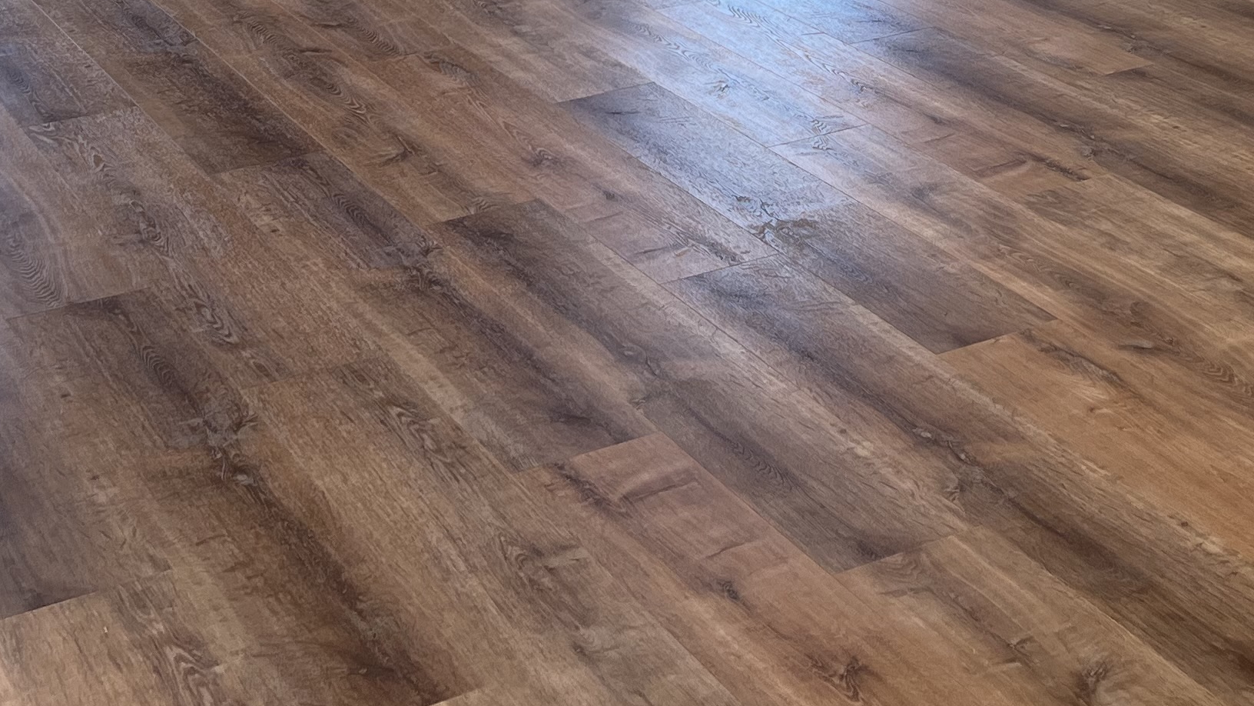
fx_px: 2328
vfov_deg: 15.6
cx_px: 676
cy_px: -425
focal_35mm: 70
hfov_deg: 30.1
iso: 64
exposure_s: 1/160
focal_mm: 5.7
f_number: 1.5
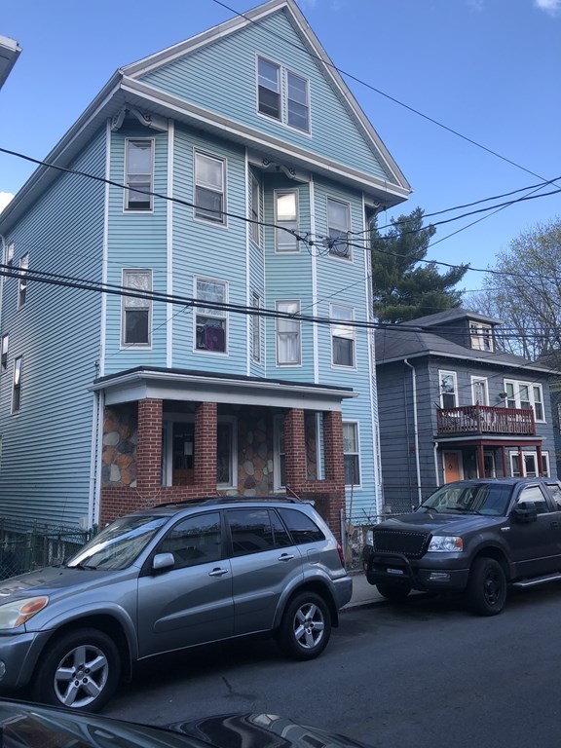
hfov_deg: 49.7
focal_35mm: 28
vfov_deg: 63.4
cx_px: 280
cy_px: 374
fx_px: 605
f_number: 1.8
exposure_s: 1/546
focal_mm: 3.99
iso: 20
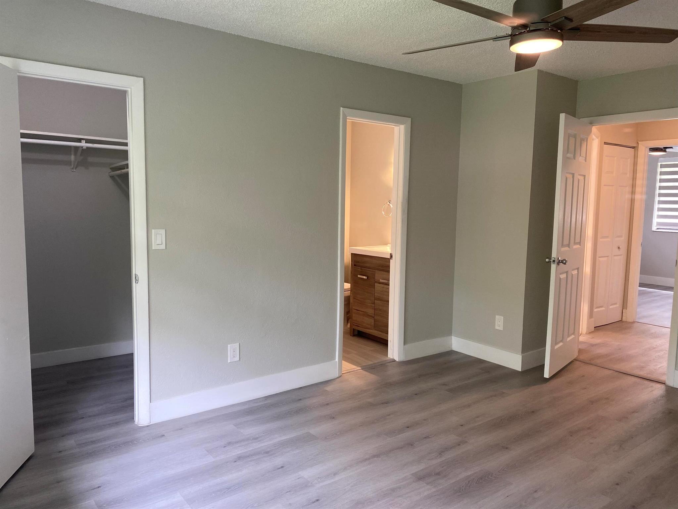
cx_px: 339
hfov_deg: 67.3
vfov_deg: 53.1
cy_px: 254
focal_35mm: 26
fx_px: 509
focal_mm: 4.25
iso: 125
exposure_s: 1/60
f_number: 1.8
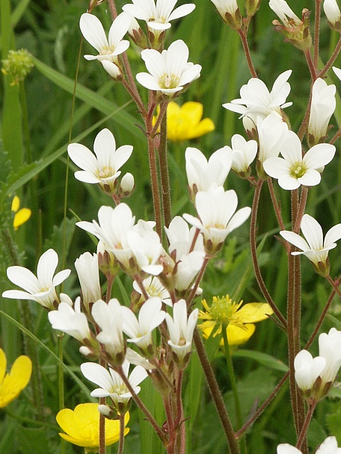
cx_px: 233
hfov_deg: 6.2
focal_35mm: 239
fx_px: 3139
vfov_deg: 8.3
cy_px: 91
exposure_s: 1/180
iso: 100
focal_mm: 35.96
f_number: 8
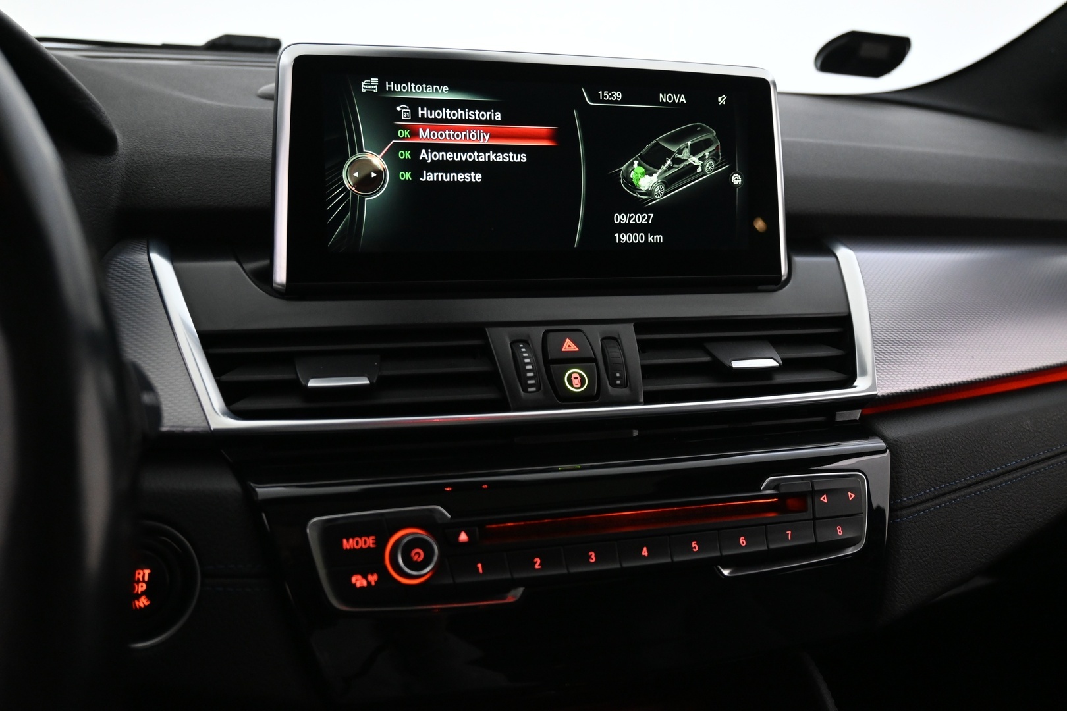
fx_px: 889
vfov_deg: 43.6
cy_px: 356
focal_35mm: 30
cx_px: 534
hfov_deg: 61.9
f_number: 3.8
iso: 2000
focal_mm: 20
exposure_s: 1/30
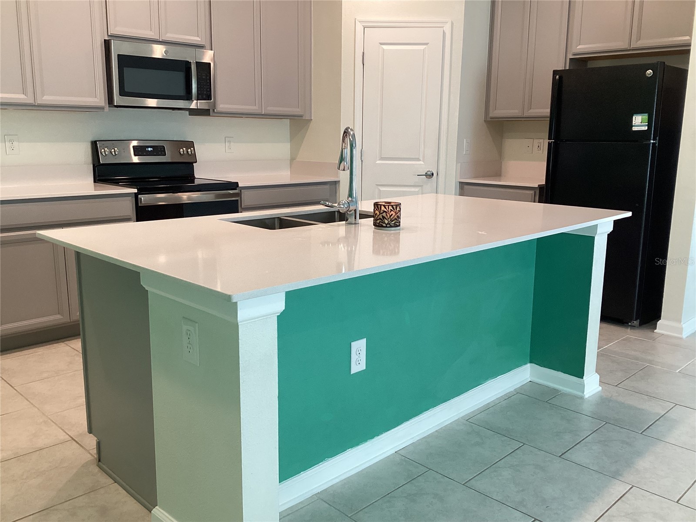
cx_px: 348
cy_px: 261
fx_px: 623
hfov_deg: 58.4
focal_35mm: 31
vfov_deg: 45.4
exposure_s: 1/60
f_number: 2.4
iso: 125
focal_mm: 3.3
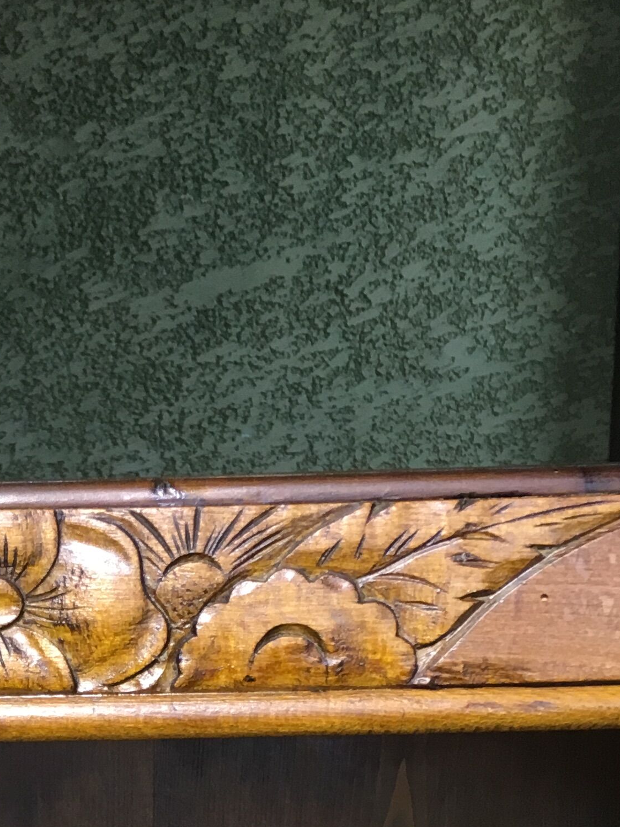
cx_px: 50
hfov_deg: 18.5
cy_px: 1099
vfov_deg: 22.2
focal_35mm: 78
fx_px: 1863
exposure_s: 1/33
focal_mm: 4.15
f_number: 2.2
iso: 100
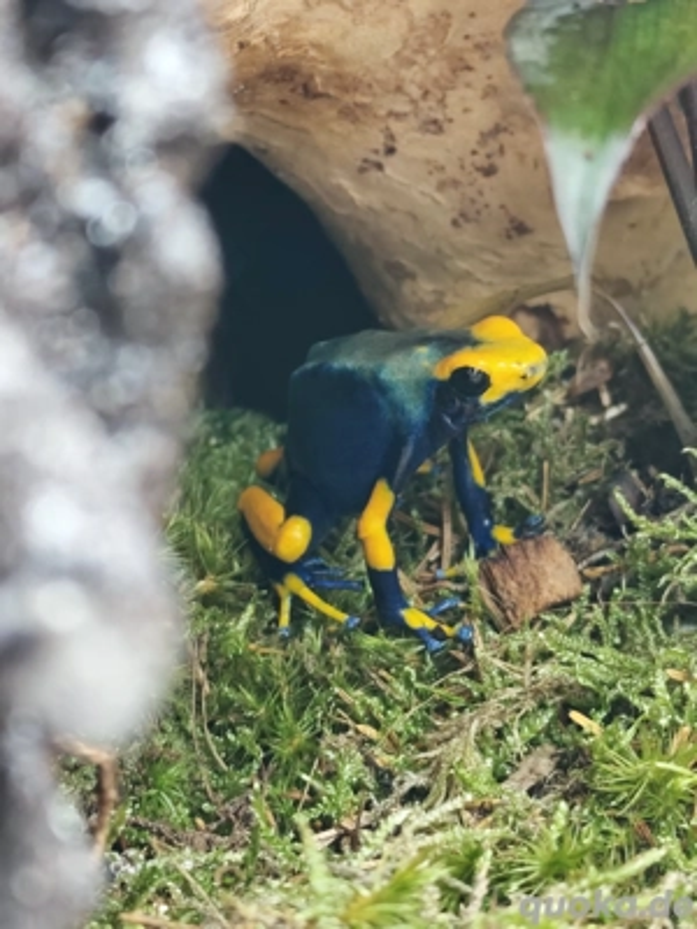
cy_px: 464
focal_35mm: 85
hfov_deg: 17.4
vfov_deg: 23.0
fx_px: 2282
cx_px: 348
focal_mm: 6.19
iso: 1600
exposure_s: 1/25
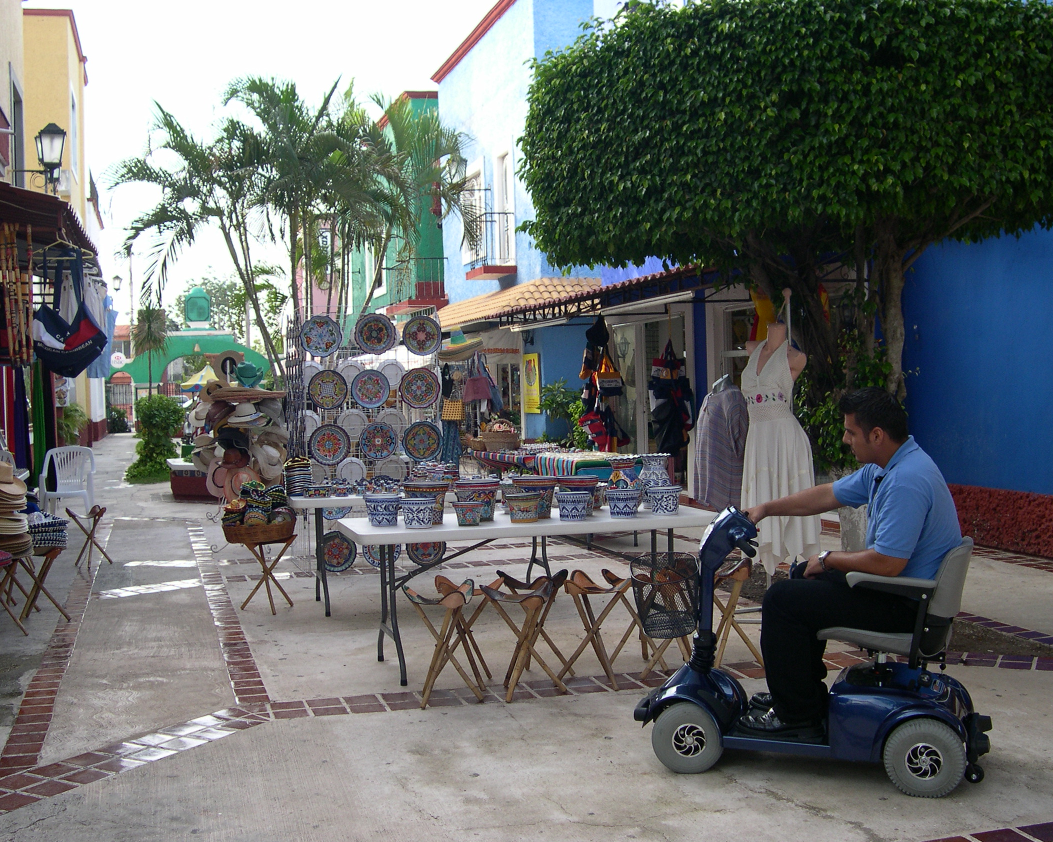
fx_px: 1246
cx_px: 508
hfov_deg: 45.8
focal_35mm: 40
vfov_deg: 37.3
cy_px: 422
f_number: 2.8
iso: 100
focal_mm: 8
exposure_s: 1/194
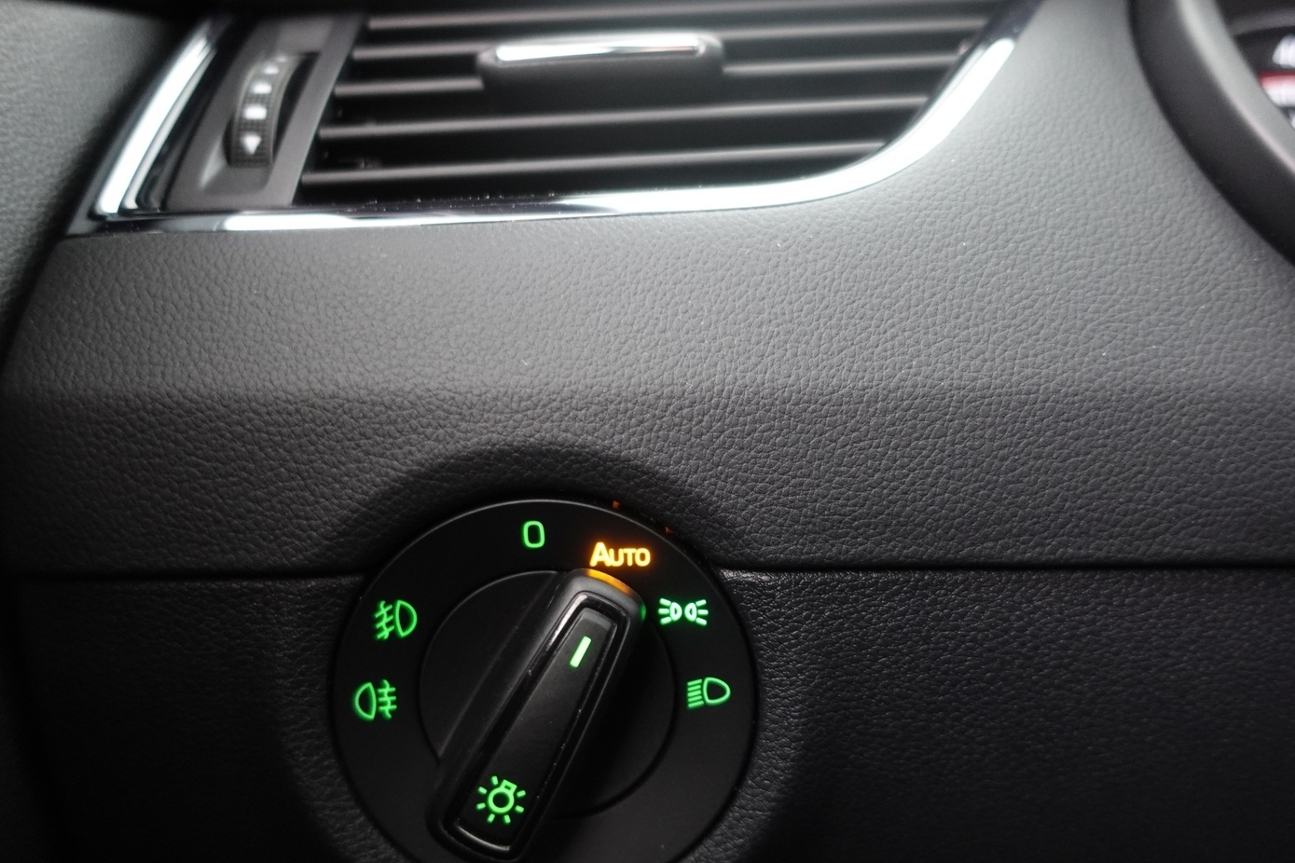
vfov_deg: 46.4
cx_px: 687
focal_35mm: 28
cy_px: 432
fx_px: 1007
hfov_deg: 65.4
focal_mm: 9.4
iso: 800
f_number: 1.8
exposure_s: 1/8
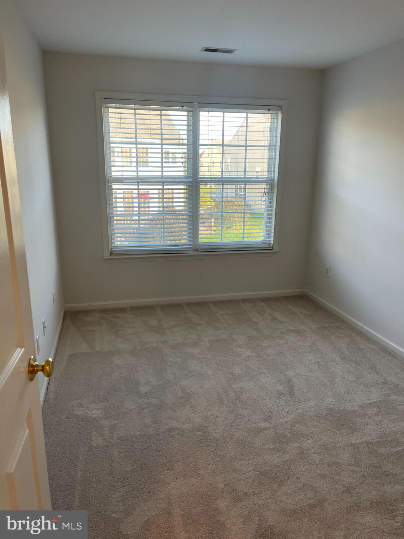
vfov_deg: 69.4
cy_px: 270
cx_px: 202
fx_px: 389
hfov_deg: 54.9
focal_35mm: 25
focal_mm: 5.1
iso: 64
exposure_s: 1/120
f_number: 1.6
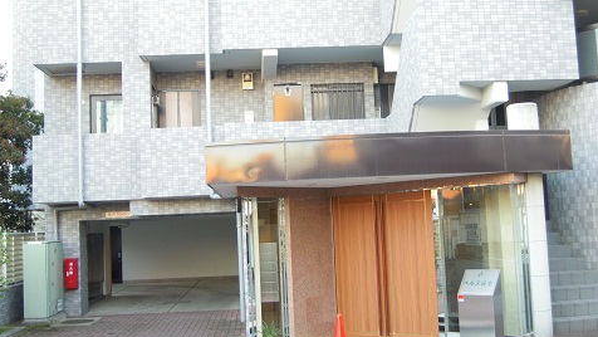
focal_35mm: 45
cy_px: 165
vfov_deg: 26.5
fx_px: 714
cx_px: 299
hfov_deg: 45.5
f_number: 3.2
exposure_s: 1/40
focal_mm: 7.3
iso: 200
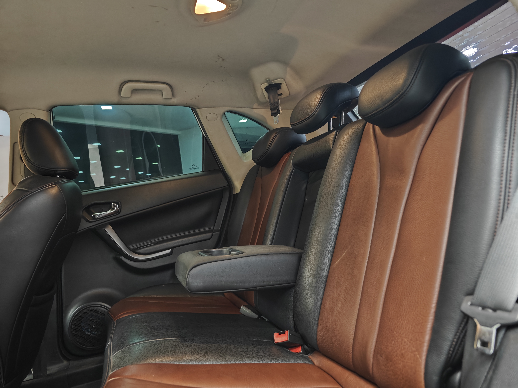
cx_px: 259
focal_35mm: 23
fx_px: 344
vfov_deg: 58.9
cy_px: 194
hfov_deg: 73.9
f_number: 1.9
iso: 4000
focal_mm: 8.7
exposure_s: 1/25
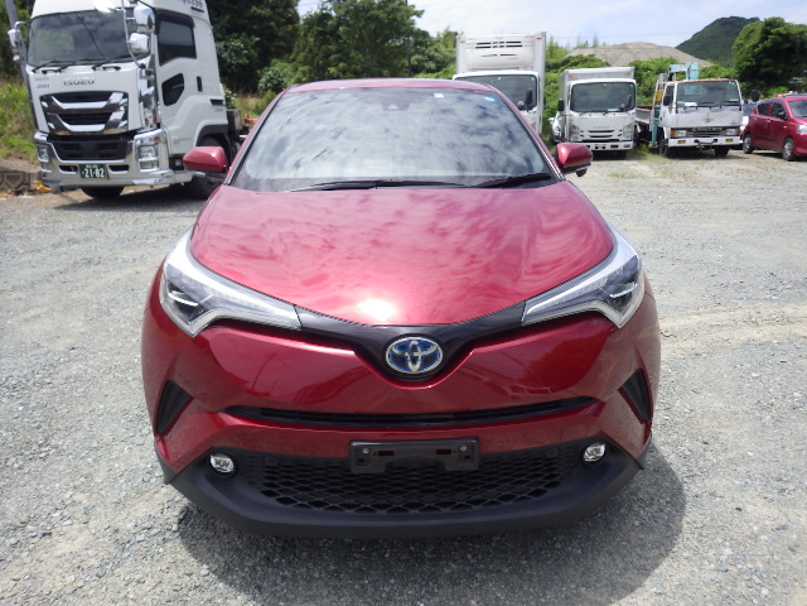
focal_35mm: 25
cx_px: 404
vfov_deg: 54.9
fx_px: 583
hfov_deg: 69.4
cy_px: 303
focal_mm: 4.5
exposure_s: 1/250
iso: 125
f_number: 7.9
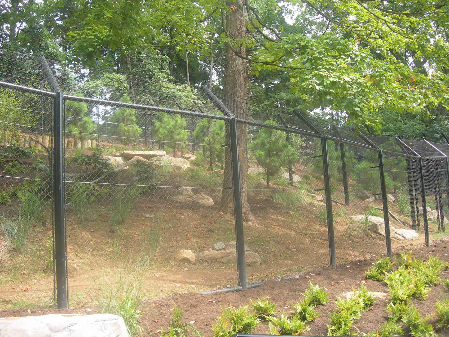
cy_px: 168
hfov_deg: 49.0
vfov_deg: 37.7
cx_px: 224
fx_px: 493
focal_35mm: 38
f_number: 2.8
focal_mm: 7.8
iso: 50
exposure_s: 1/110
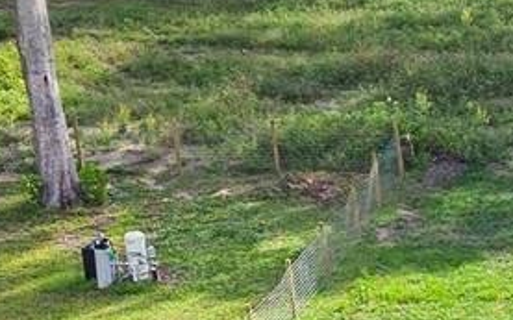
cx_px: 969
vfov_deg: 8.9
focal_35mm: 147
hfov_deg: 12.7
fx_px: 2055
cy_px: 292
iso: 300
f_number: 1.8
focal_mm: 8.67
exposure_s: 1/2000
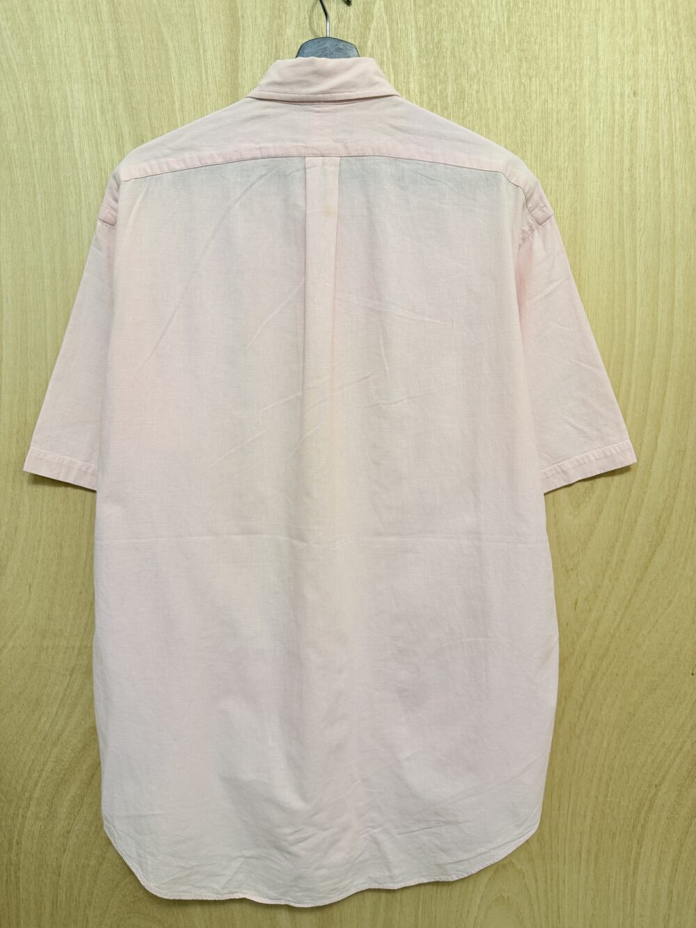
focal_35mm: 24
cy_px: 464
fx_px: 643
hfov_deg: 56.8
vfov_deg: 71.6
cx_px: 348
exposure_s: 1/60
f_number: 1.78
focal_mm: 6.76
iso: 160
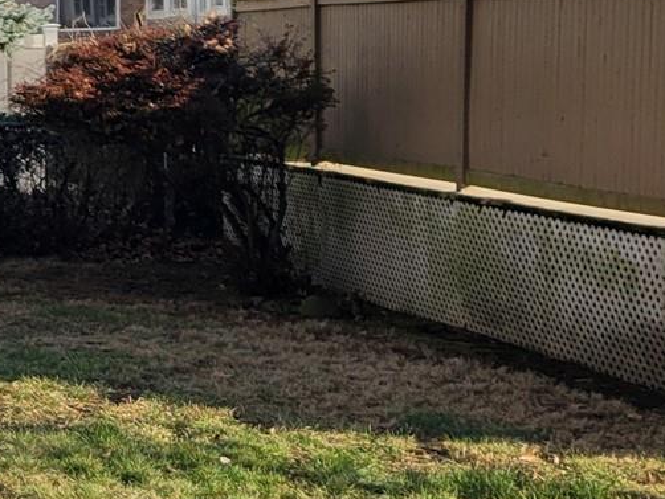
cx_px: -441
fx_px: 2037
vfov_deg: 14.0
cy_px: 258
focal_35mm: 106
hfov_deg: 16.3
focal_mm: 5.4
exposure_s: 1/1202
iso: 40
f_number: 1.8
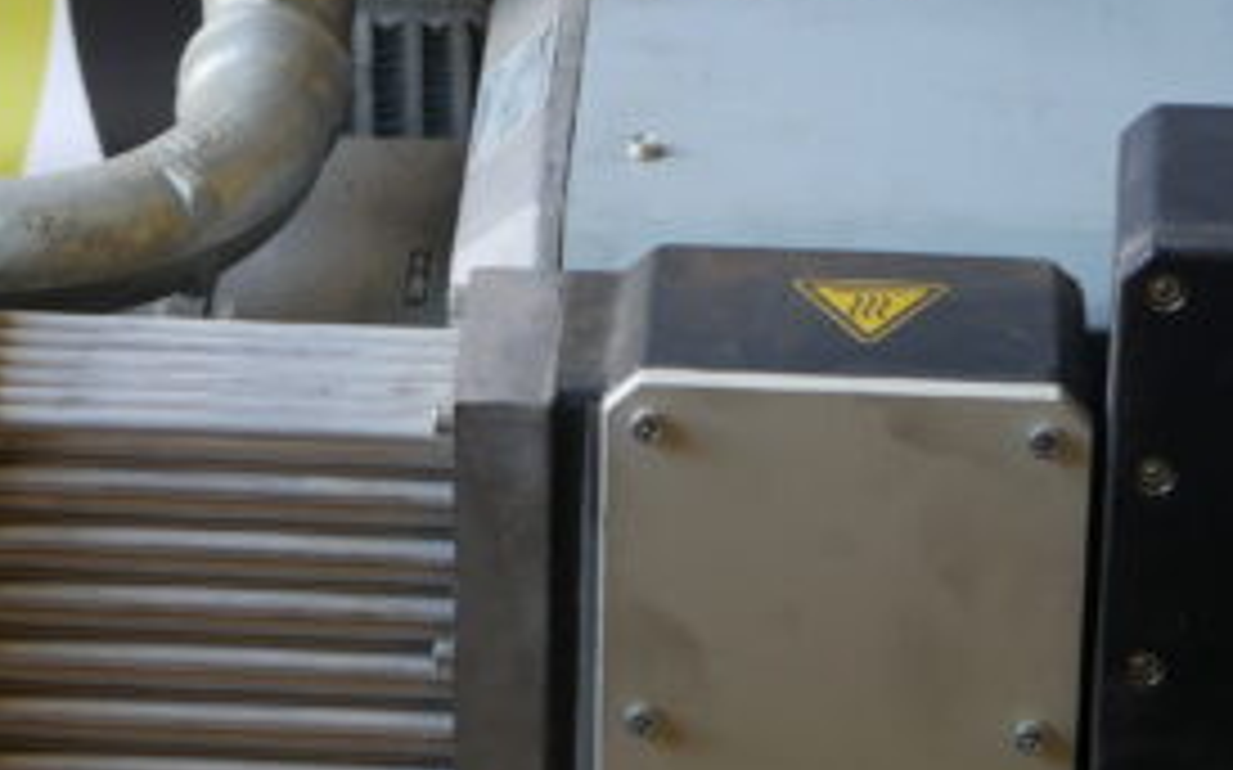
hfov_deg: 11.3
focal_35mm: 186
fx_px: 6248
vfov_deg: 7.0
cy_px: 164
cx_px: 639
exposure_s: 1/60
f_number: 2.8
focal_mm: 30
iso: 320
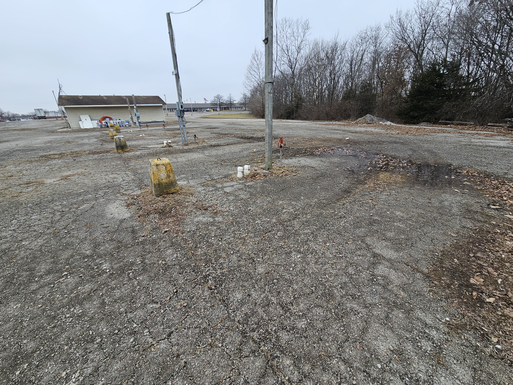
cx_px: 256
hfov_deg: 106.2
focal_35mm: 13
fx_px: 193
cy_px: 192
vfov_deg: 89.9
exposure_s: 1/146
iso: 50
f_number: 2.2
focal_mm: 2.2
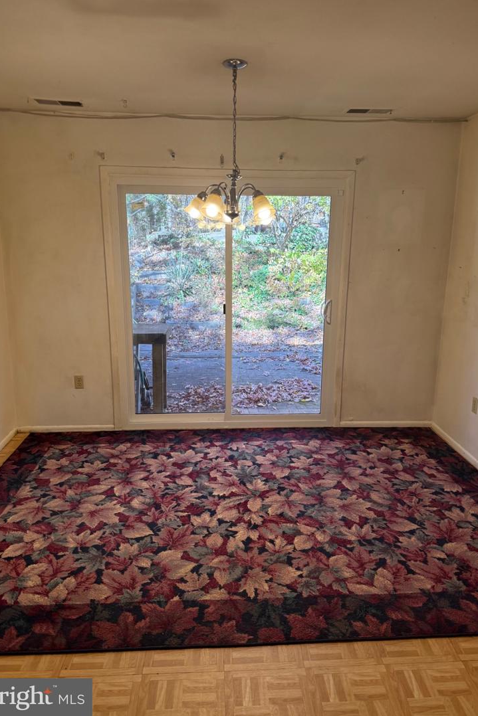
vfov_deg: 71.5
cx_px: 244
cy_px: 358
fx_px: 498
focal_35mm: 25
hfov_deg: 51.3
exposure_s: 1/171
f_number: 1.78
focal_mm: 6.76
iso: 160
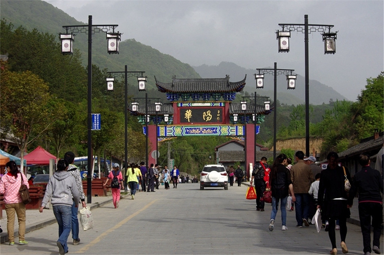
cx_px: 192
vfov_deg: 15.7
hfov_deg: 23.4
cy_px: 128
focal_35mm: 87
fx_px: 927
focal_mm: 57.5
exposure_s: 1/750
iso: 200
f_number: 8
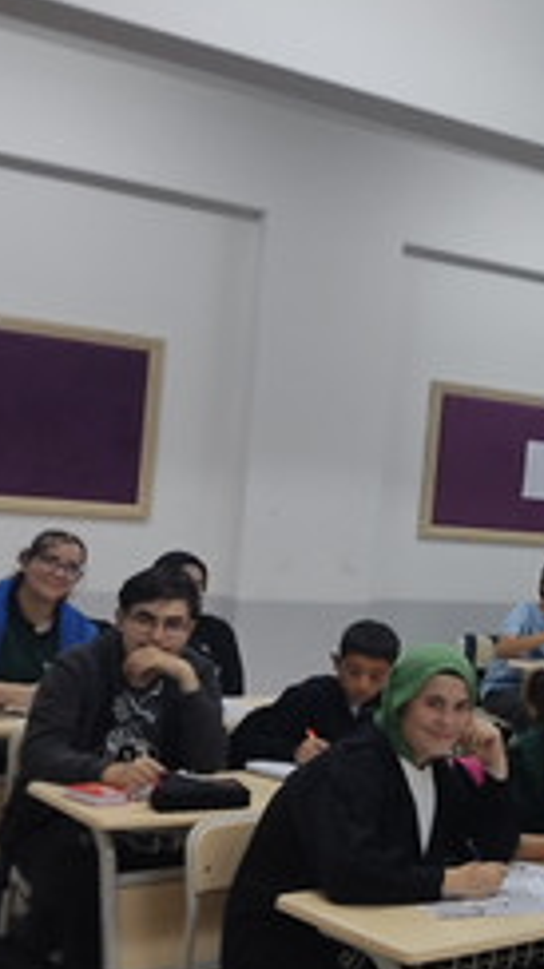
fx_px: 1489
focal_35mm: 58
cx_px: 770
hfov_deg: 18.7
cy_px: 594
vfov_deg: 35.9
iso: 120
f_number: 1.79
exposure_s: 1/33
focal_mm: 4.74
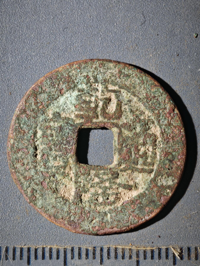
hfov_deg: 14.4
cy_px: 133
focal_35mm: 103
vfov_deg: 19.1
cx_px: 100
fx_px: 793
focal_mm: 9
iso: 125
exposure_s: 1/100
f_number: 2
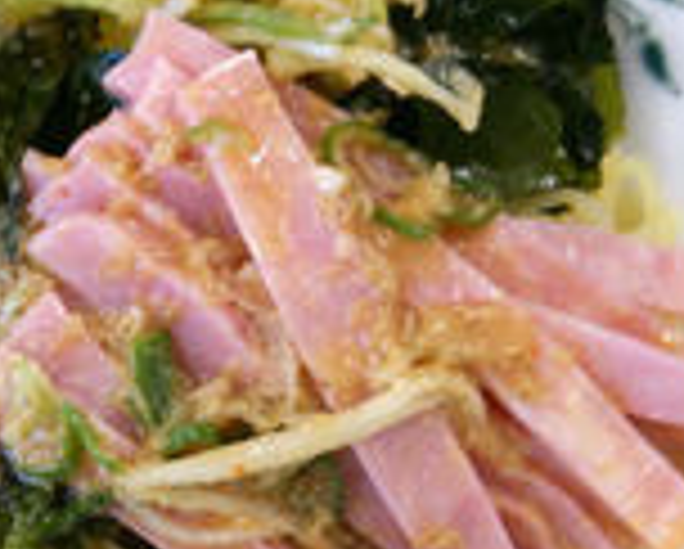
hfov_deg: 23.6
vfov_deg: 19.9
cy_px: 369
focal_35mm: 77
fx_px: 1561
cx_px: -9
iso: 80
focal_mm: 4.06
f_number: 1.94
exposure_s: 1/50
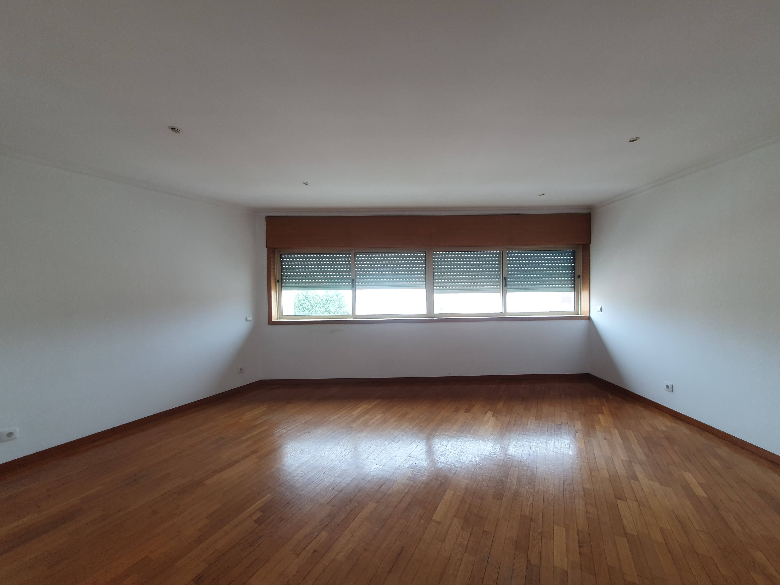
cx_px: 390
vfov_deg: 89.9
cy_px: 292
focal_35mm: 13
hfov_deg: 106.2
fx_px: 293
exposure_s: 1/50
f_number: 2.2
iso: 50
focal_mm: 1.8
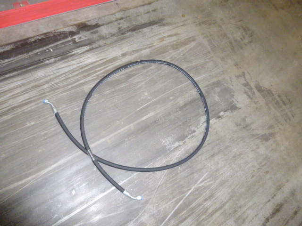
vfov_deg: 54.9
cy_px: 113
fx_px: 218
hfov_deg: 69.4
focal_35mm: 25
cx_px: 151
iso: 400
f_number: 3.1
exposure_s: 1/60
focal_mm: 4.5
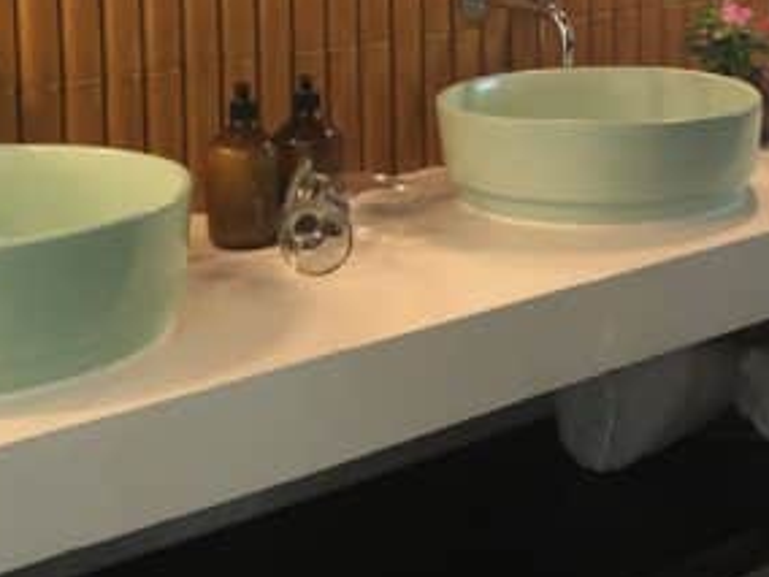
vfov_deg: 18.1
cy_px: -24
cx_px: 707
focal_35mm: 79
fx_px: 1755
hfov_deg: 24.0
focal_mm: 3.99
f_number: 1.8
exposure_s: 1/9
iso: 100
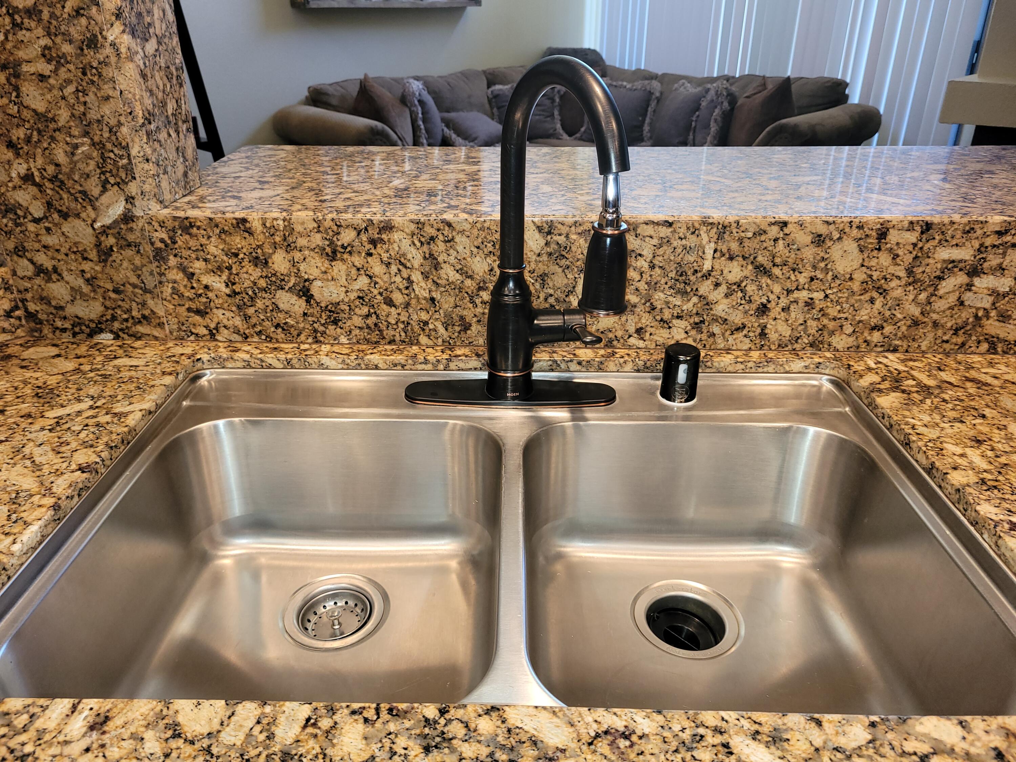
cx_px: 508
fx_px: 763
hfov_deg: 67.3
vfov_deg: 53.1
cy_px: 381
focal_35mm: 26
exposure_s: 1/40
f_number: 1.8
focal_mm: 5.4
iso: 100
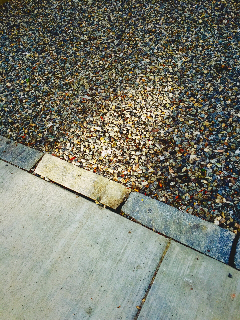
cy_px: 160
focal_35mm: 29
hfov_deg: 48.2
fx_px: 268
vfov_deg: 61.7
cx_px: 120
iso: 32
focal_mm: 4.15
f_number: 2.2
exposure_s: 1/557
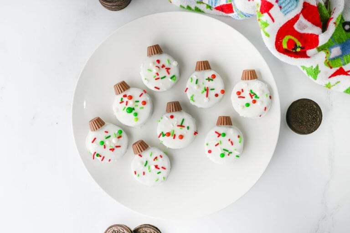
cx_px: 175
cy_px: 116
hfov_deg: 39.6
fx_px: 486
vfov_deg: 27.0
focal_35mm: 50
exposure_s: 1/100
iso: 100
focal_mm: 50
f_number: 4.5
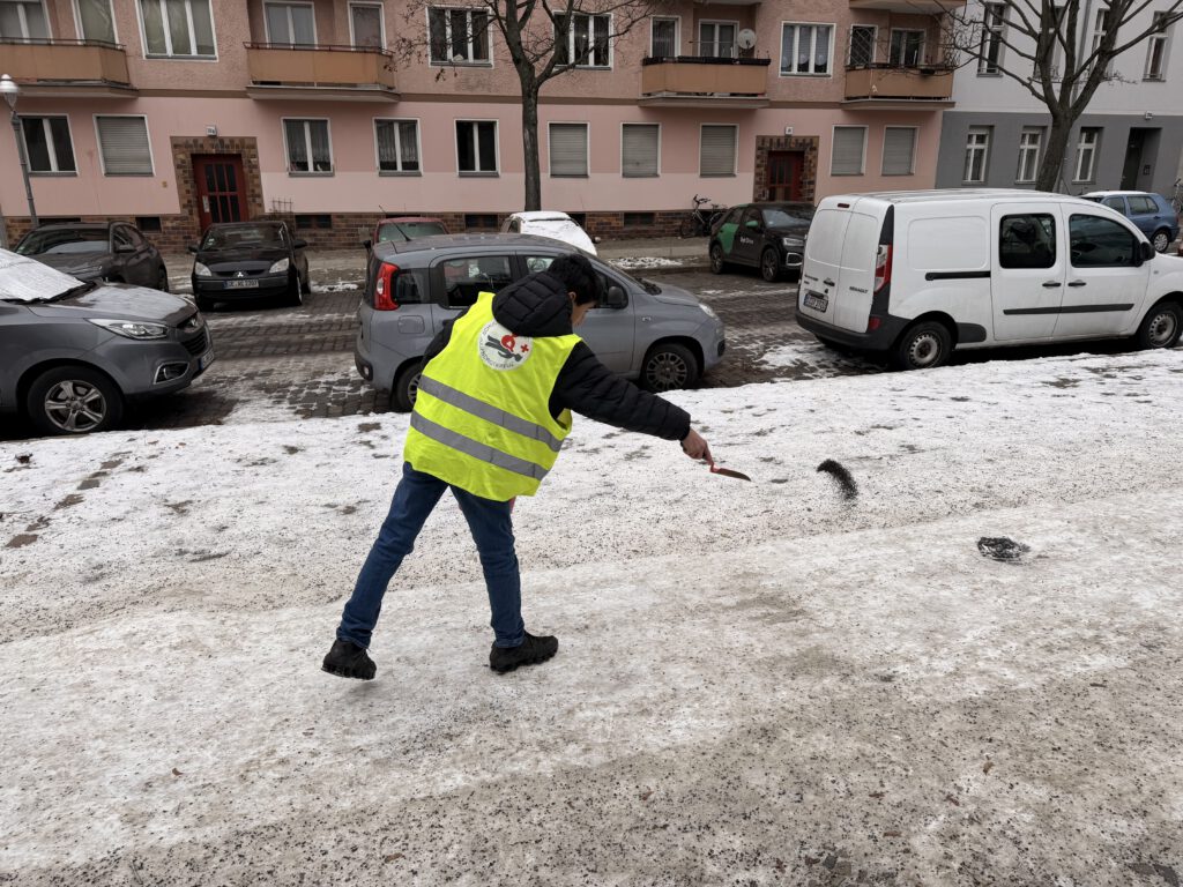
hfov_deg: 71.6
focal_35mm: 24
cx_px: 592
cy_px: 444
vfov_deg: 56.8
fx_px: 820
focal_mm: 6.76
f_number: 1.78
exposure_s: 1/1770
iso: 80
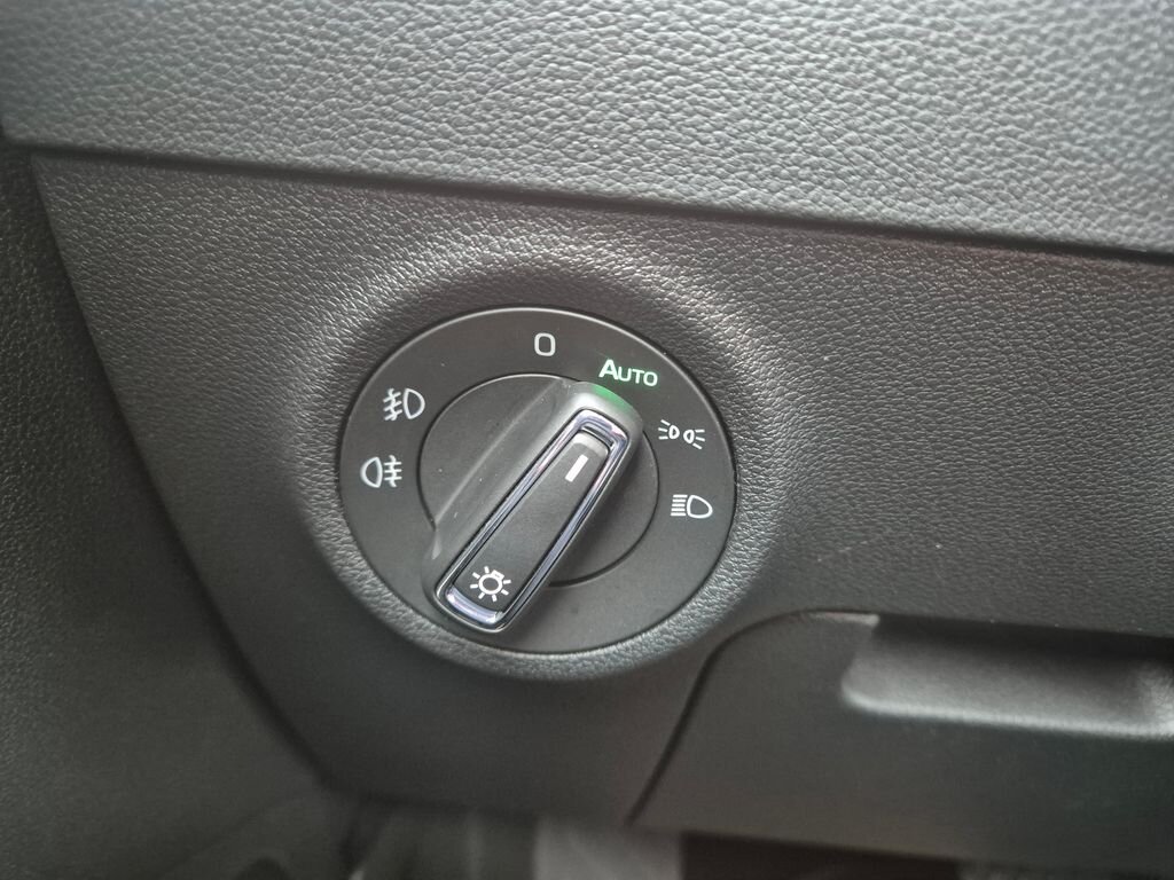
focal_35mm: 23
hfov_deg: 73.9
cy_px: 440
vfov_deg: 58.9
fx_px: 780
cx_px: 587
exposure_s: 1/50
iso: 1600
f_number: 1.8
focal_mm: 5.4
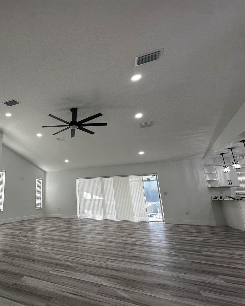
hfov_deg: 64.3
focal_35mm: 19
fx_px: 172
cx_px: 47
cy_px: 157
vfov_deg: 83.3
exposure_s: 1/120
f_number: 2.2
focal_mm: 2.22
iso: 64
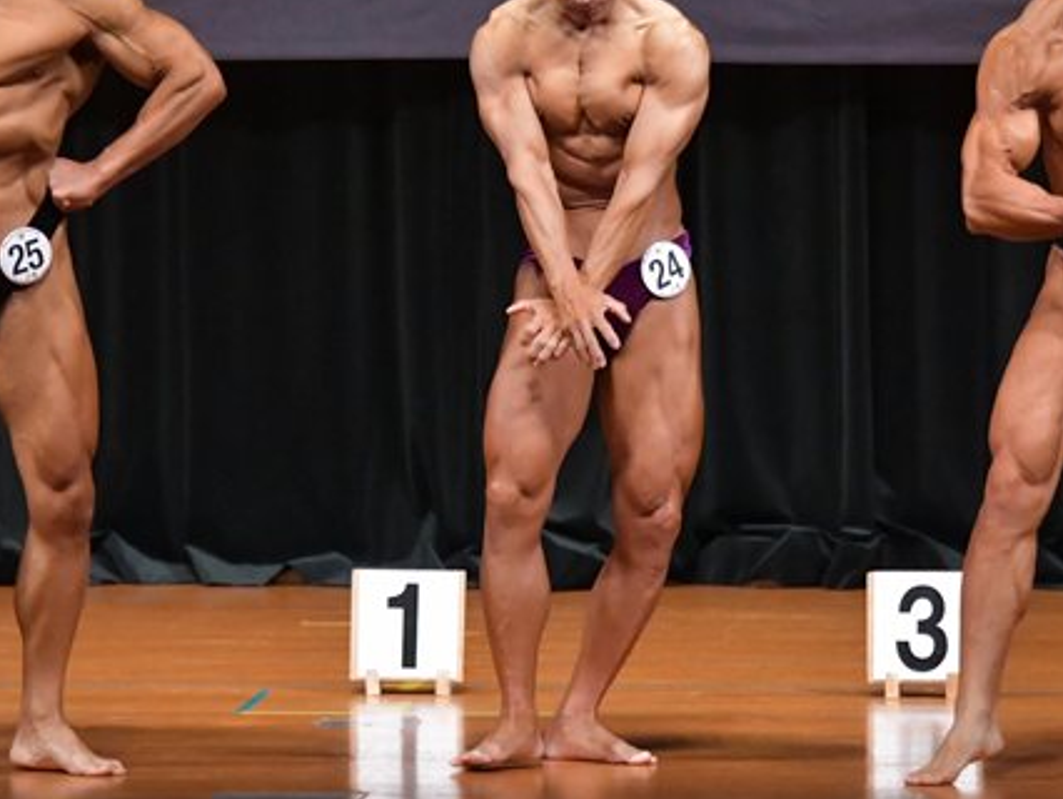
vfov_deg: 3.8
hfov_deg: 5.0
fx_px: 12075
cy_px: 255
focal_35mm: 393
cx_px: 500
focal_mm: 150
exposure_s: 1/400
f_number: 5.6
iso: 6400
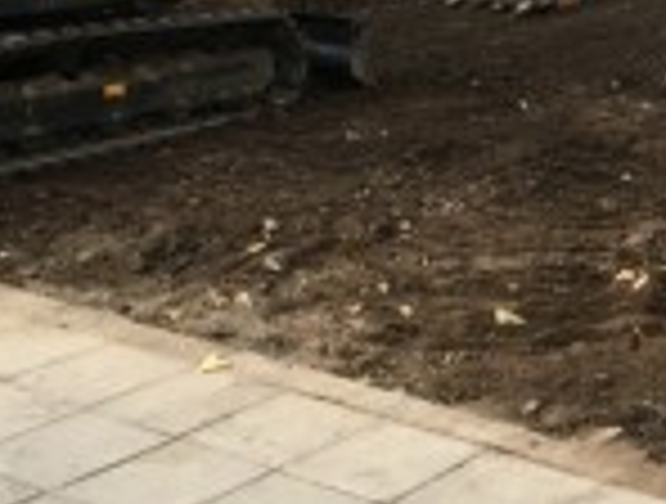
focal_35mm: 84
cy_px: 20
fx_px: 1621
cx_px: 783
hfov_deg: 21.6
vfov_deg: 17.3
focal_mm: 4.15
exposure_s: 1/30
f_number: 2.2
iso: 32
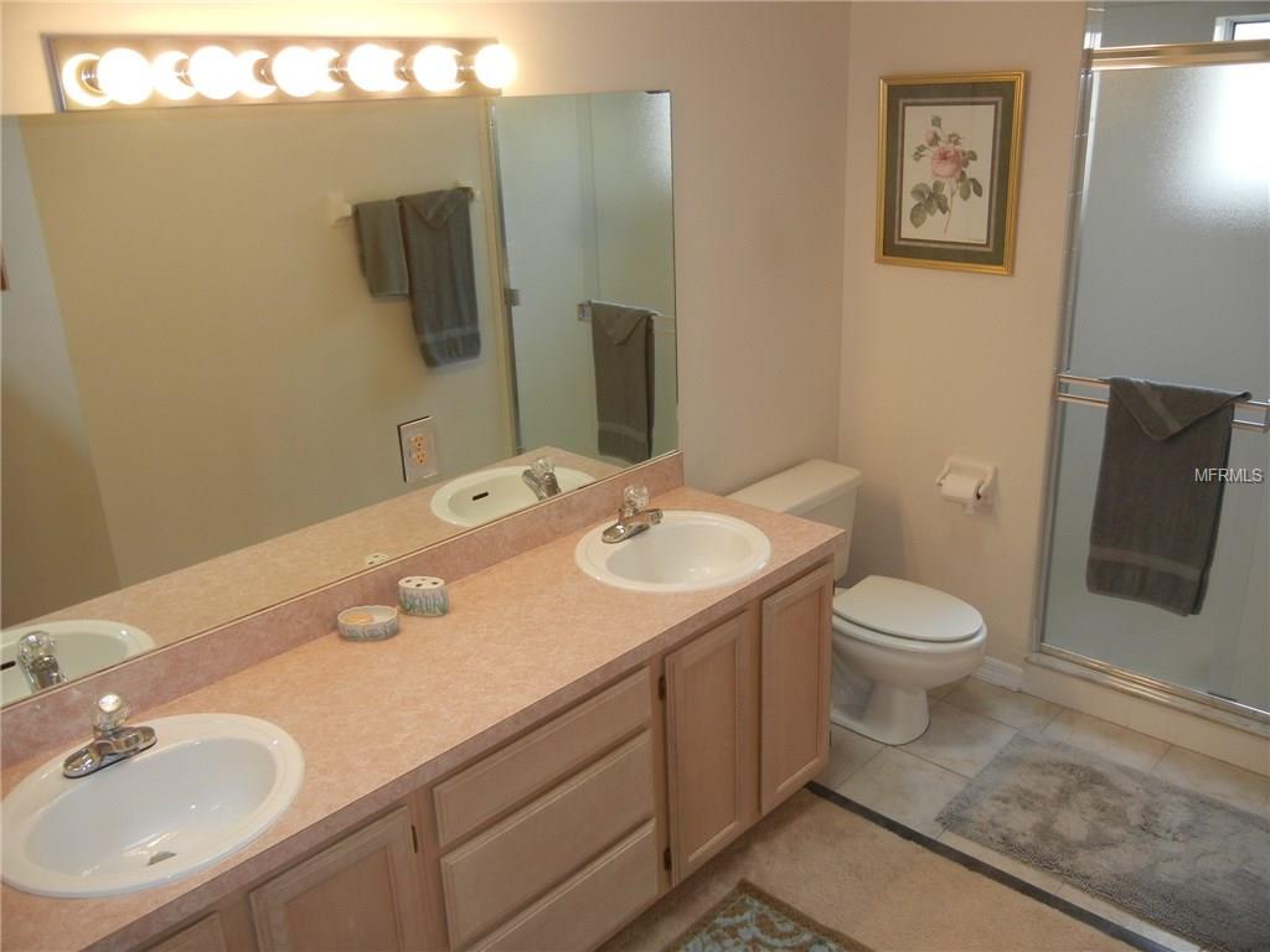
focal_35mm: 30
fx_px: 1101
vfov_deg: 46.8
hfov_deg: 60.0
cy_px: 476
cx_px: 635
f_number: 3.5
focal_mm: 5.4
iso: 160
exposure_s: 1/35.3
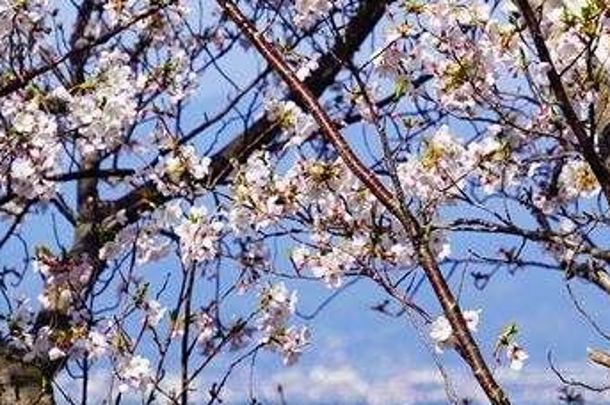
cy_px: 102
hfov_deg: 6.2
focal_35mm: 329
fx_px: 5569
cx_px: 672
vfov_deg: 4.2
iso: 125
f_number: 8
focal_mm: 141
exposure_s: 1/350
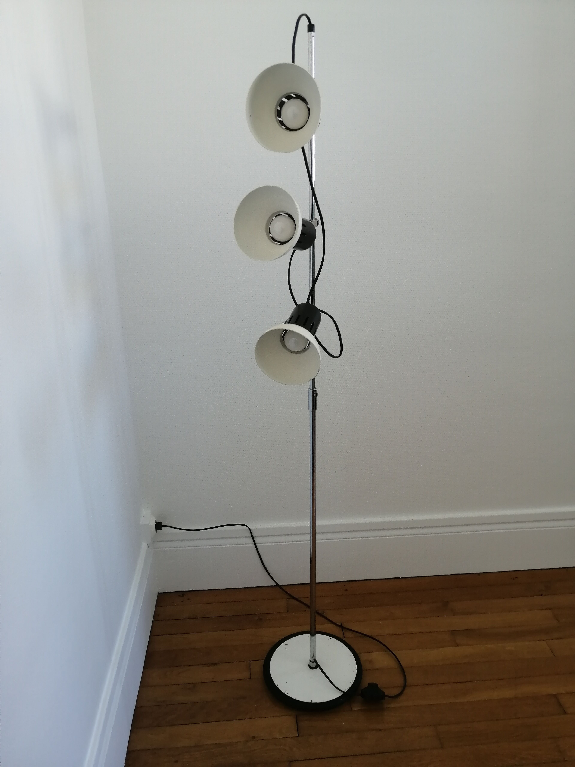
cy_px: 384
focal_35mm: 27
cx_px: 288
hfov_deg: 51.4
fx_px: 598
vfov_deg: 65.3
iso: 125
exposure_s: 1/50
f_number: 1.8
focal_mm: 3.96
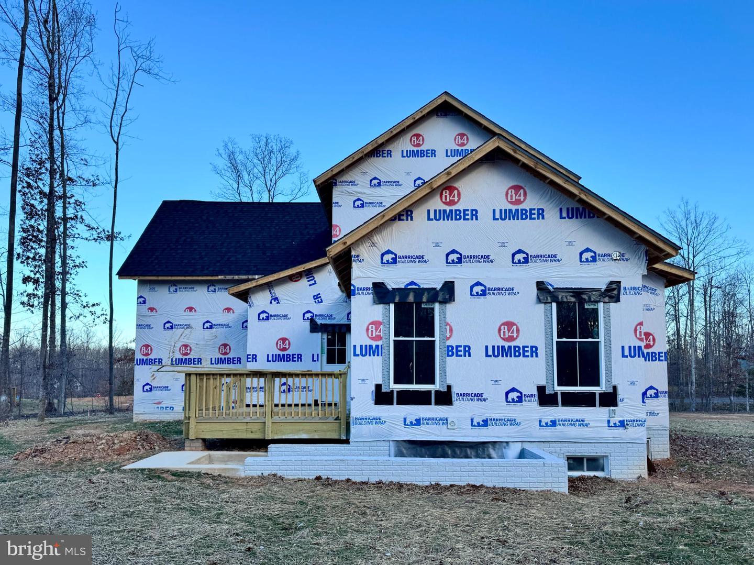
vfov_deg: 56.8
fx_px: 523
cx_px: 377
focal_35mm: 24
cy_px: 282
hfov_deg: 71.6
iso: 80
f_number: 1.78
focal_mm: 6.76
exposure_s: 1/1395
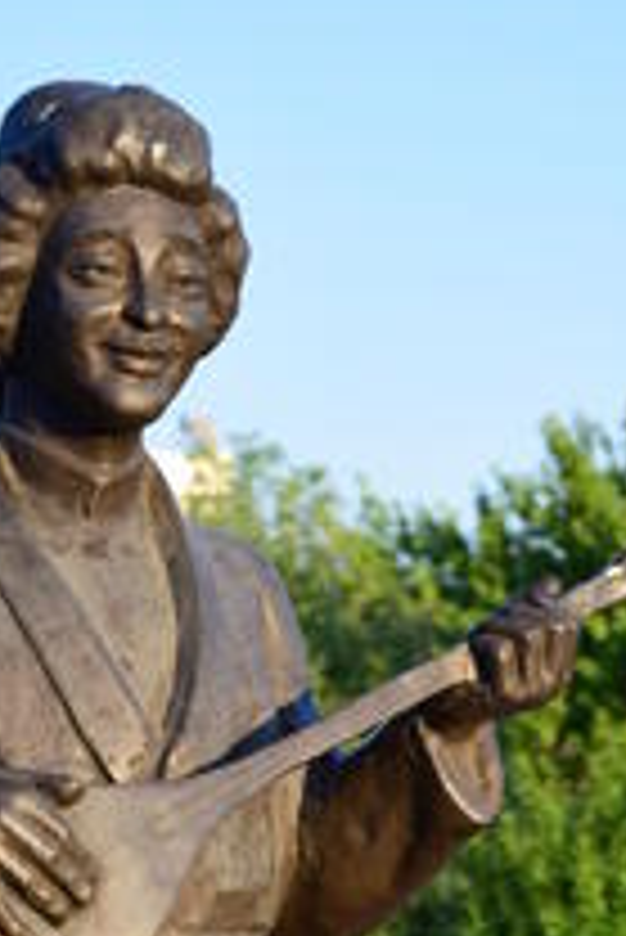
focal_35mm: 276
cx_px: 367
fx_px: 7186
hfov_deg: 5.0
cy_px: 1256
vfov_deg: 7.4
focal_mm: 66
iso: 100
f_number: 5.3
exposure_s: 1/125
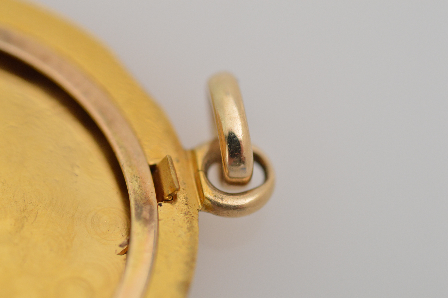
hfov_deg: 22.6
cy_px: 149
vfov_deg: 15.2
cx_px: 224
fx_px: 1119
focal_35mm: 90
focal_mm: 60
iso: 800
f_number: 7.1
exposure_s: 1/125
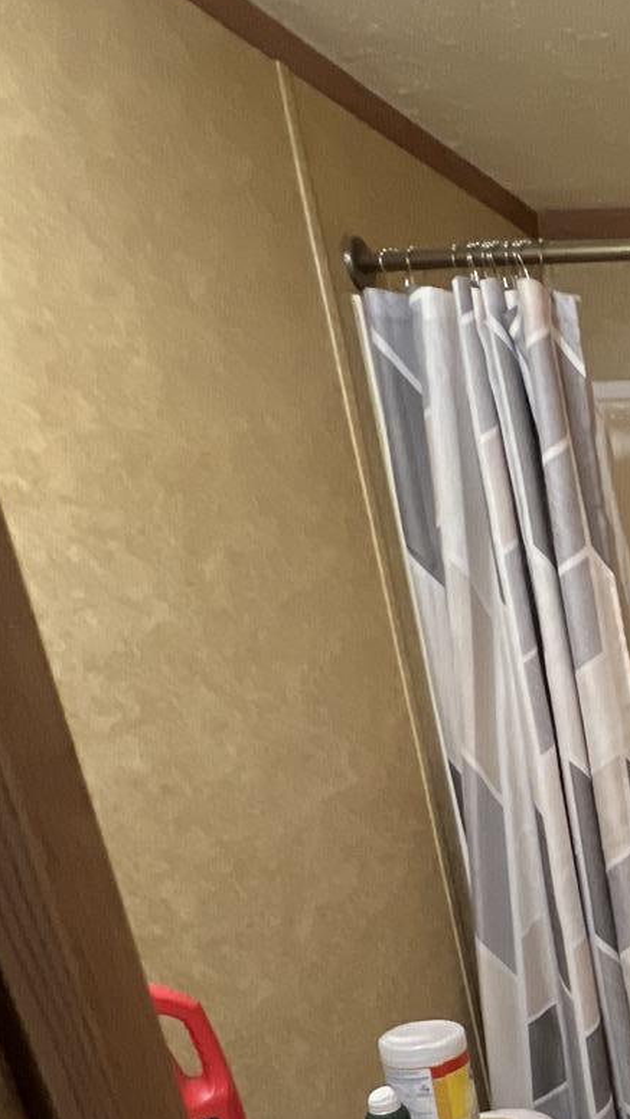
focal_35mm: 35
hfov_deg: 24.1
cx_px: 1009
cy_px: 997
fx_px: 1040
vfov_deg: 50.5
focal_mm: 1.57
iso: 320
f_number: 1.8
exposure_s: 1/60
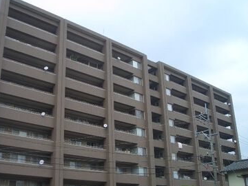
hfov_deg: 44.7
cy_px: 101
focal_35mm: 42
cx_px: 105
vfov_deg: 34.3
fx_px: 301
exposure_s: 1/250
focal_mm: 4.8
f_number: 4
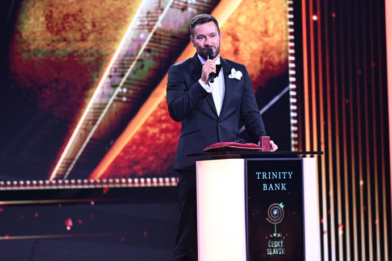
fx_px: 3266
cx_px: 196
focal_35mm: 300
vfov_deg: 4.6
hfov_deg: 6.9
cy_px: 130
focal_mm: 200
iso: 2500
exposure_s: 1/125
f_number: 2.8
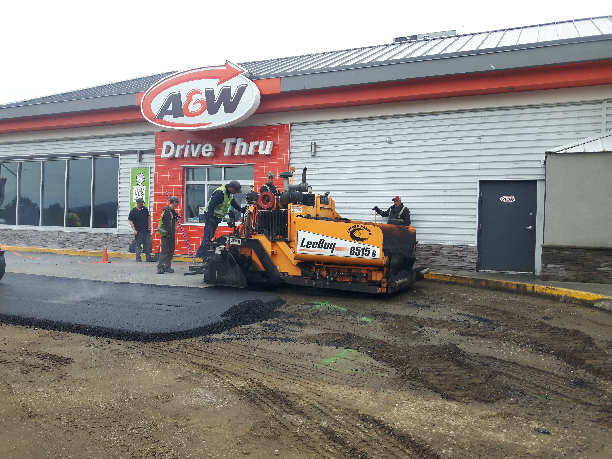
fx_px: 548
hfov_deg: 58.4
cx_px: 306
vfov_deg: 45.4
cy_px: 230
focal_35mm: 31
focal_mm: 3.7
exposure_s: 1/223
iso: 40
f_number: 1.9
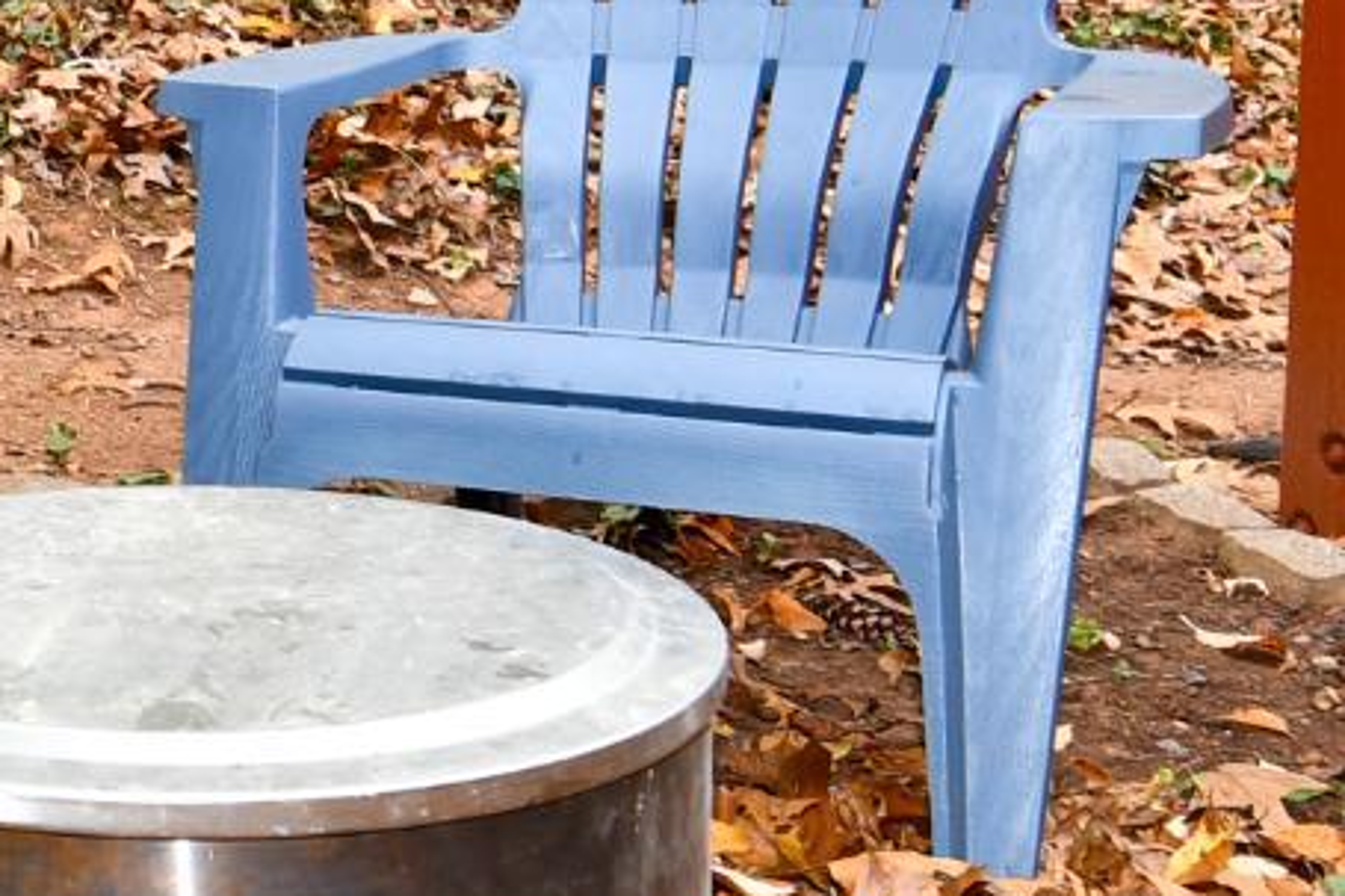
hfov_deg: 22.6
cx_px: -355
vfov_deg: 16.8
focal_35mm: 81
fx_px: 3025
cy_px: 256
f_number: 5.6
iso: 200
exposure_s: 1/125
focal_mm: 12
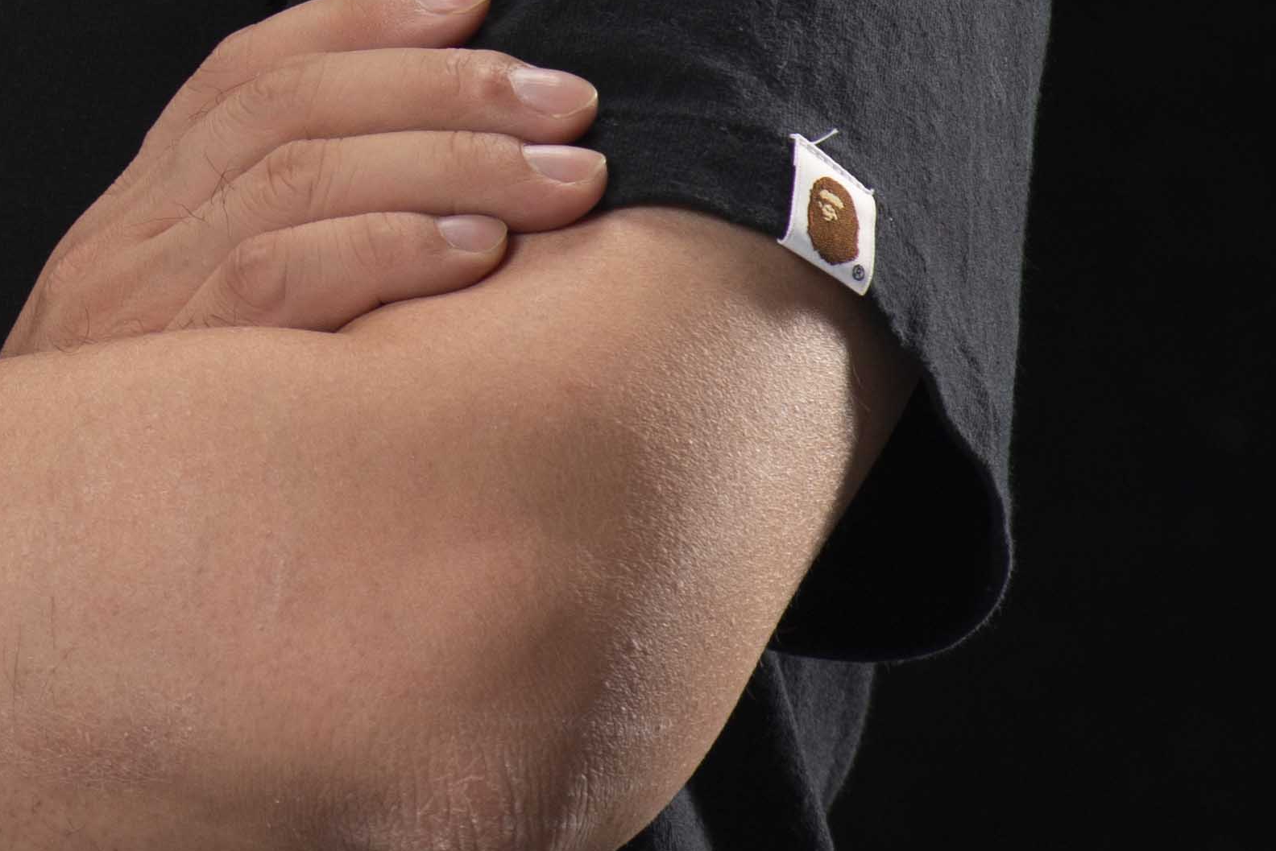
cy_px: -685
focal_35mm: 488
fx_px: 17301
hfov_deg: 4.2
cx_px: -791
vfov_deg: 2.8
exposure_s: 1/160
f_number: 7.1
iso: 250
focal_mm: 105
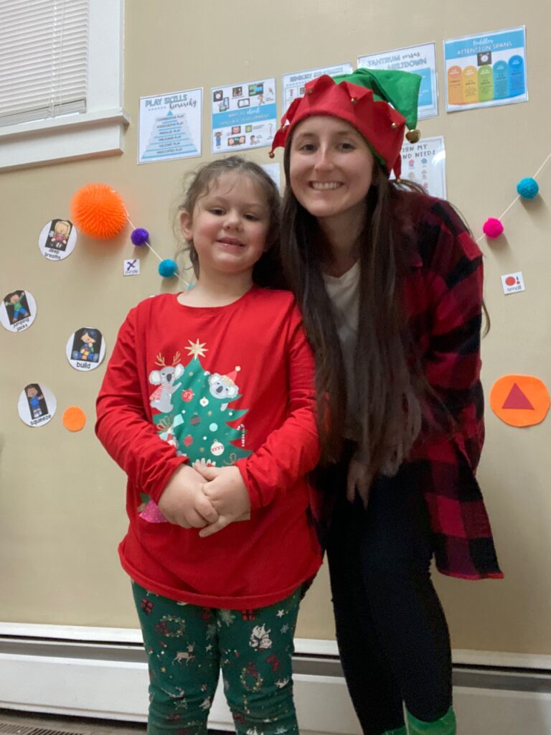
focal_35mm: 30
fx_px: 637
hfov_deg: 46.8
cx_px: 276
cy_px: 368
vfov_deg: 60.0
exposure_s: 1/40
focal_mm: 2.71
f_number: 2.2
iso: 320
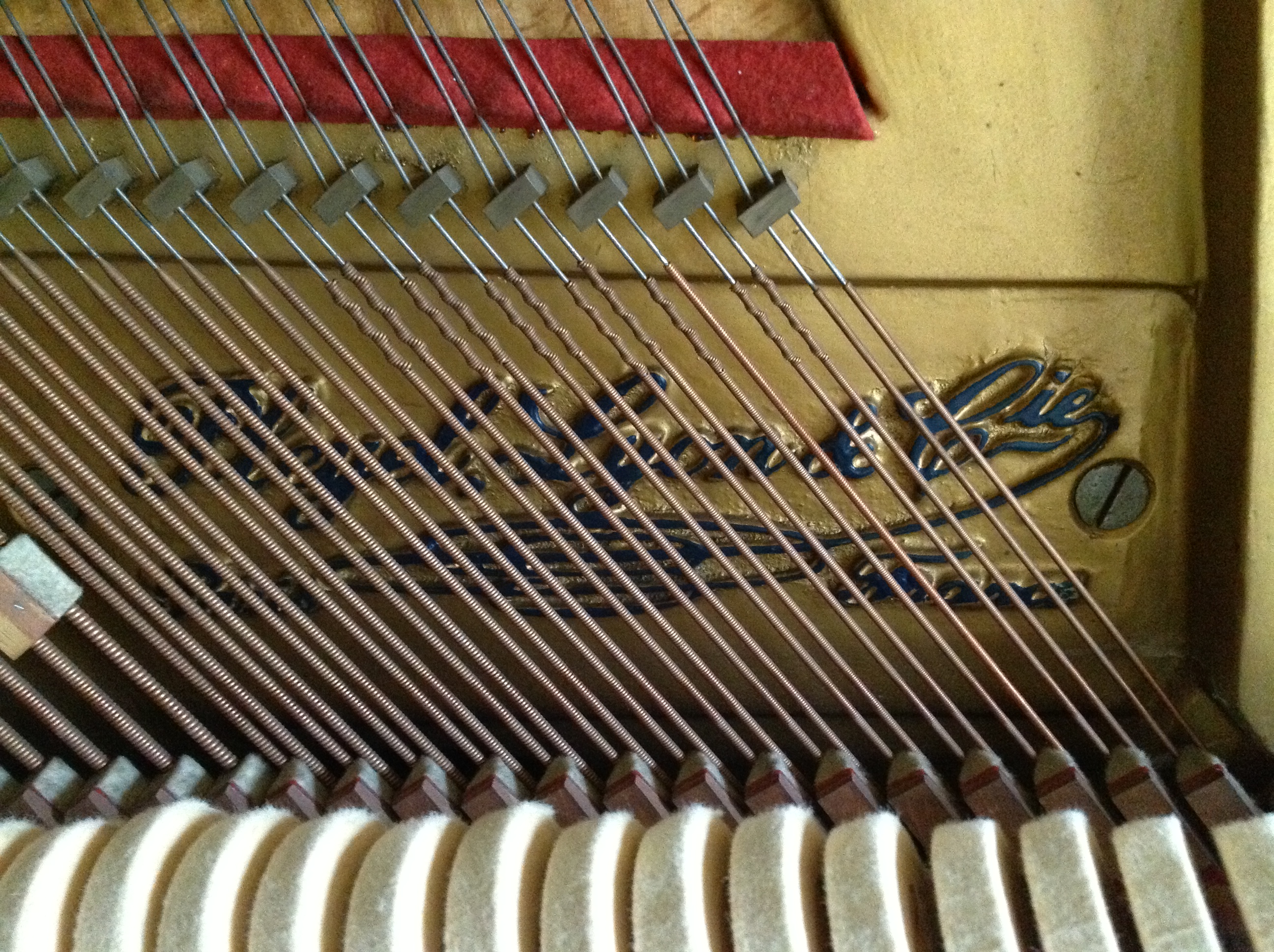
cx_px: 637
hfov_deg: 52.7
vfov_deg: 40.6
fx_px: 1286
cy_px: 476
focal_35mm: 35
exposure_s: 1/15
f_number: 2.4
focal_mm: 4.28
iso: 800
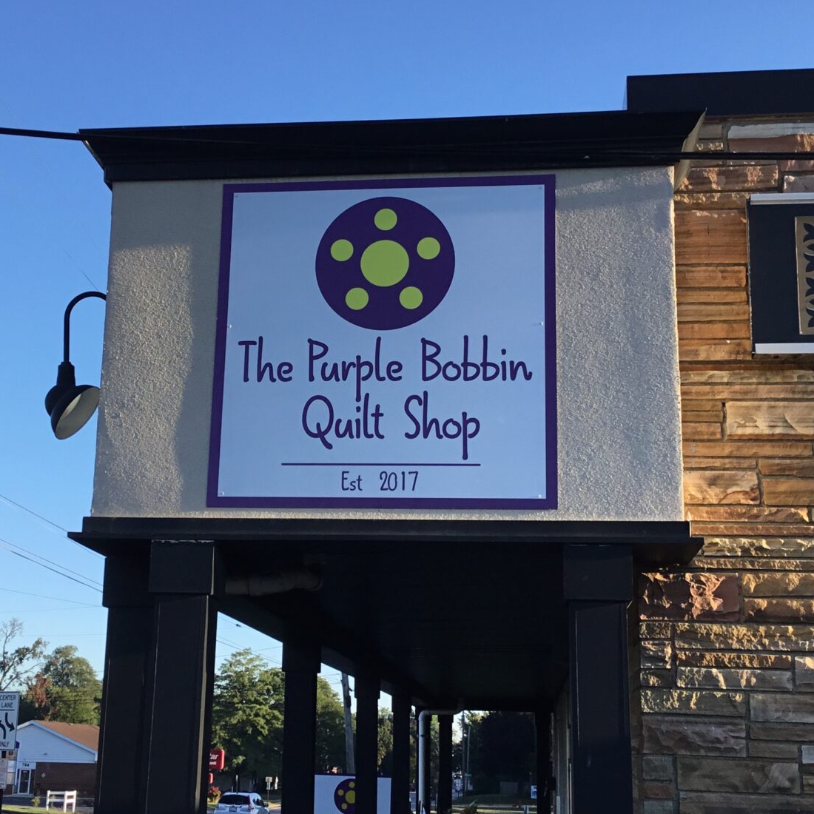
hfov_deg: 33.4
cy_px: 428
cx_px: 354
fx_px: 1357
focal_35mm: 51
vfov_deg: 33.4
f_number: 2.4
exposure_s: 1/468
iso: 25
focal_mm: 3.3
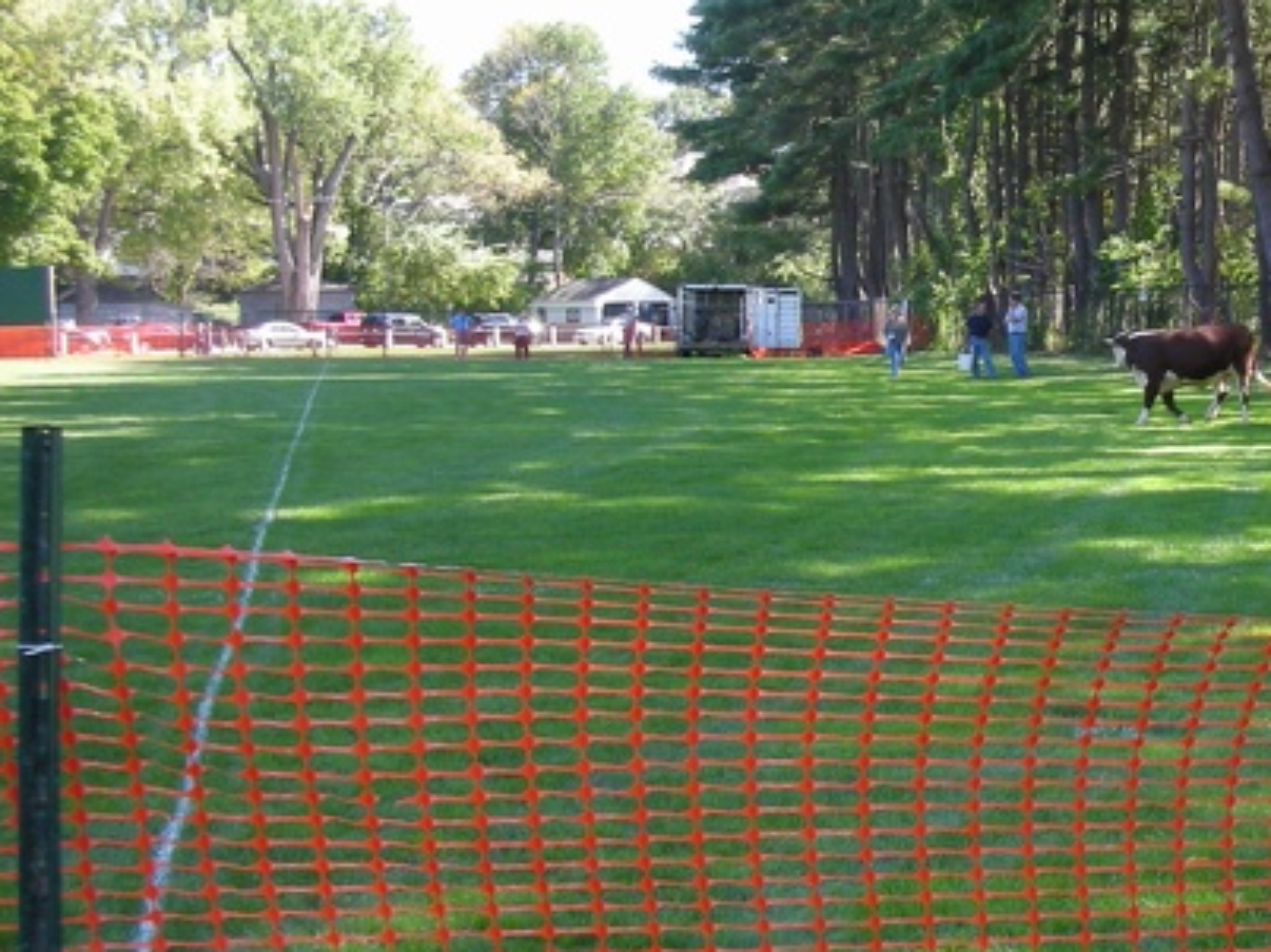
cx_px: 1113
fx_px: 2532
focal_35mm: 69
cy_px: 471
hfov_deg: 27.3
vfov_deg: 21.3
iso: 50
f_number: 2.8
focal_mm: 5.8
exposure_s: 1/96.3
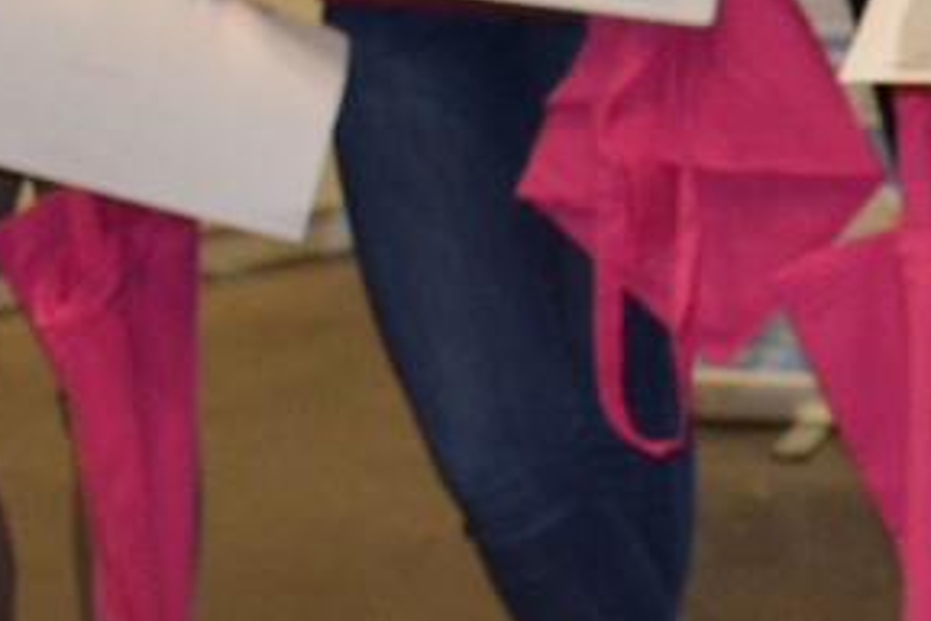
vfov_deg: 8.0
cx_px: 1484
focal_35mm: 169
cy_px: -194
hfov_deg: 11.5
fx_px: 4370
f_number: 3.5
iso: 1000
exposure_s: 1/60
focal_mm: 20
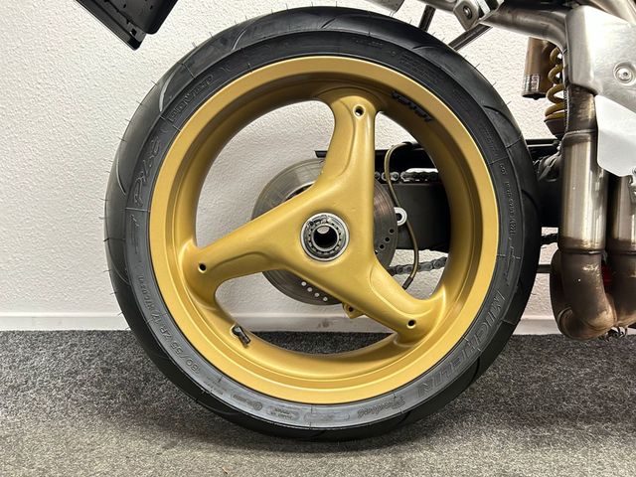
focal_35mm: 26
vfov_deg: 53.1
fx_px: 478
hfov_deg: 67.3
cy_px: 238
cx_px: 318
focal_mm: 5.7
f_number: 1.5
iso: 400
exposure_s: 1/33
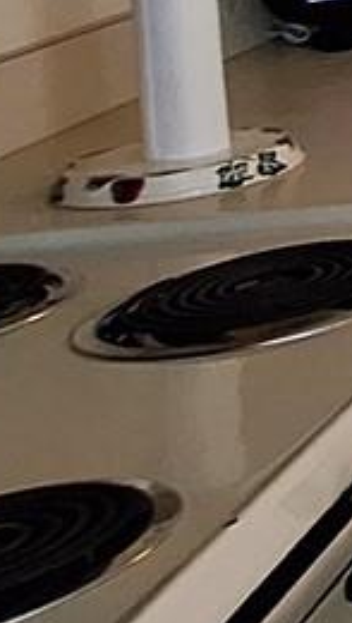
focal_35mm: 87
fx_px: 1438
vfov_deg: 21.3
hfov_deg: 7.6
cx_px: 1499
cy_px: -256
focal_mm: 1.74
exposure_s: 1/40
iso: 160
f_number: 2.2
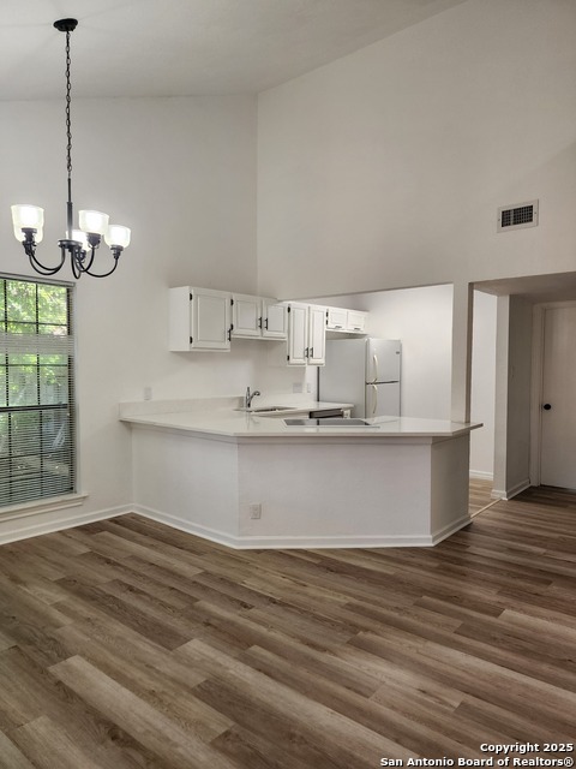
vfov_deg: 73.9
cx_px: 288
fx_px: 510
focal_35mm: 23
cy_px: 384
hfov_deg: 58.9
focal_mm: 6.4
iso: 125
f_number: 1.8
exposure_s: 1/120
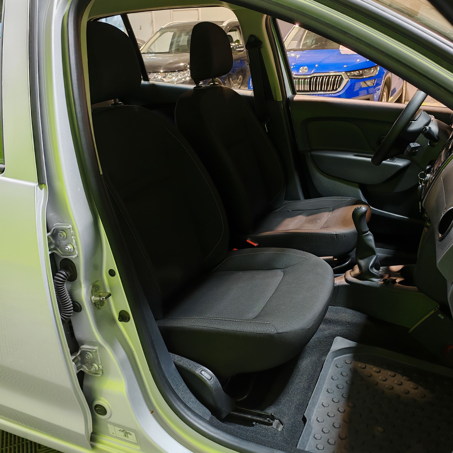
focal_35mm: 32
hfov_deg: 51.1
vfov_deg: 51.1
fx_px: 474
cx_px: 243
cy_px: 226
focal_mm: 6.83
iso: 125
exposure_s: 1/50
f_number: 2
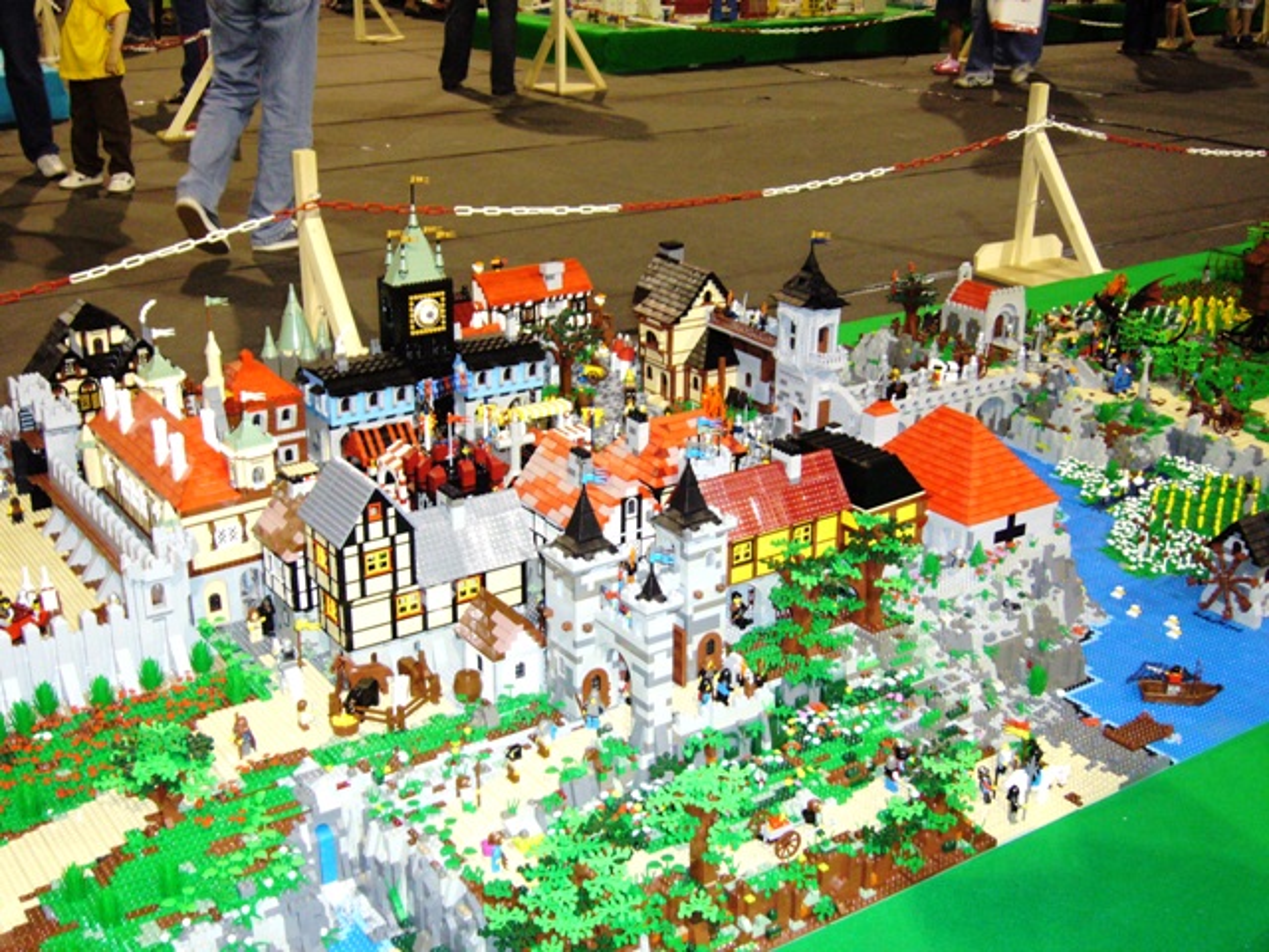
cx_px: 634
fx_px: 1650
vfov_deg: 32.2
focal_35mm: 45
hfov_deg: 42.1
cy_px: 476
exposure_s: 1/30
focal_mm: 7.5
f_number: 3.2
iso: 400
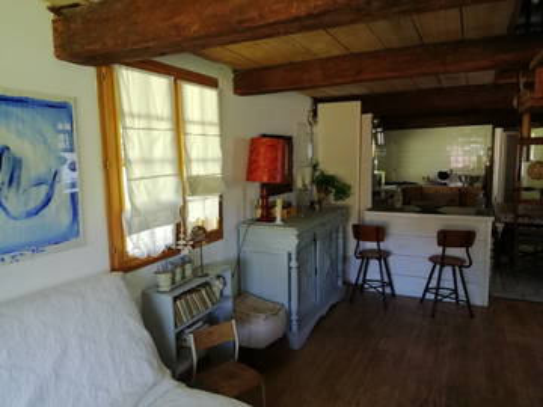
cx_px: 272
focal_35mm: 26
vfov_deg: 53.1
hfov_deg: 67.3
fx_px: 408
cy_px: 204
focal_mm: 3.21
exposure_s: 1/33.3
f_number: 2.2
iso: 160
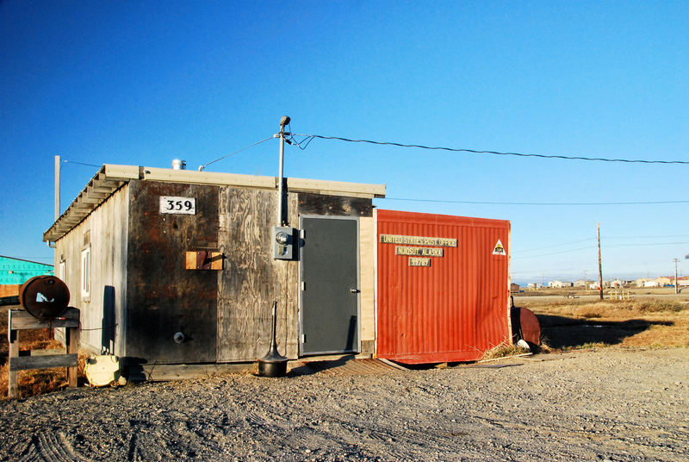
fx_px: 633
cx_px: 344
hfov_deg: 57.2
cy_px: 231
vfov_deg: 40.1
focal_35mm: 33
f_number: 20
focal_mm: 22
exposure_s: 1/30
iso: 500
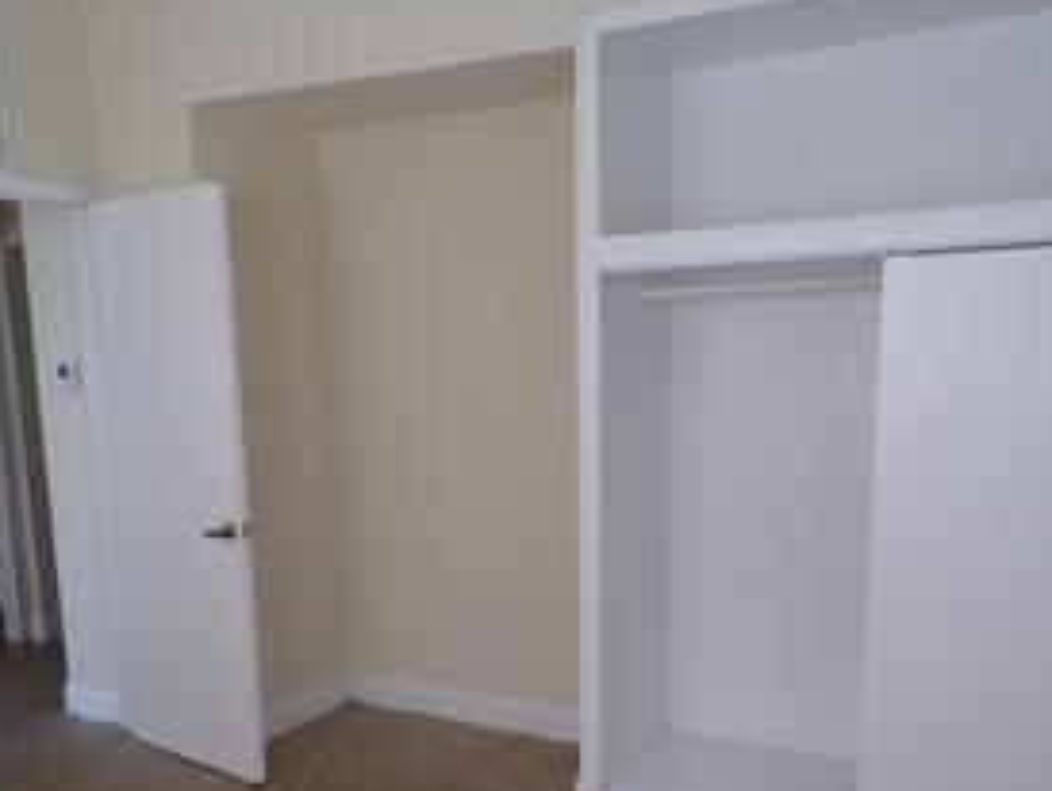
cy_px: 561
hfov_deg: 52.5
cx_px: 488
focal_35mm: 35
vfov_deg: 40.0
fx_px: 1065
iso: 80
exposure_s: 1/38
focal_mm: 4.3
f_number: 3
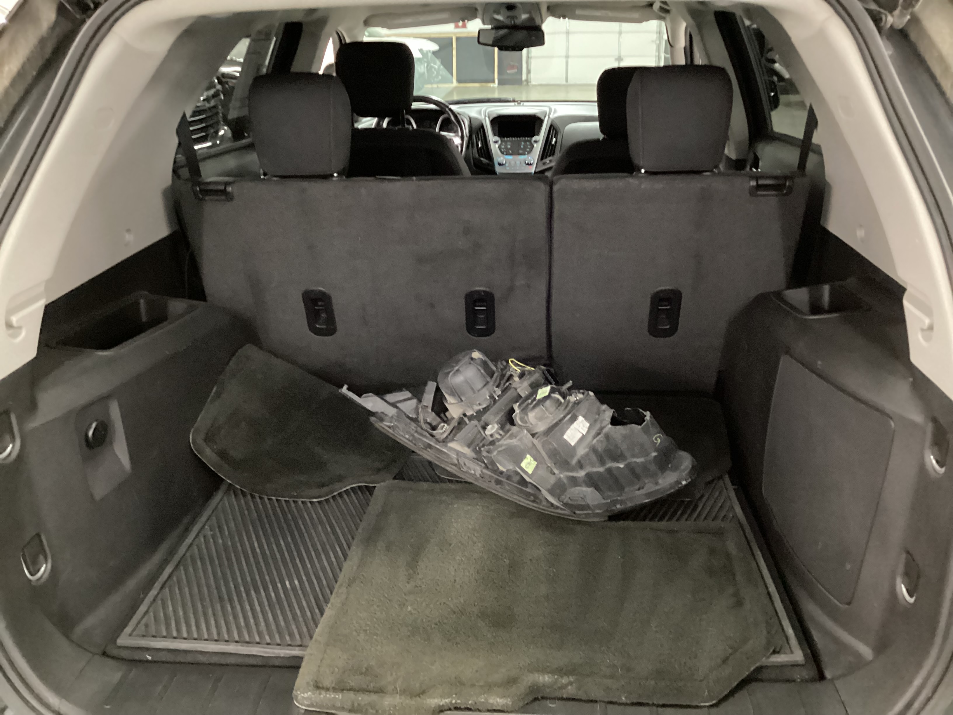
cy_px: 358
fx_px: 853
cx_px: 476
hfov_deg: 58.4
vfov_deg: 45.4
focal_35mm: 31
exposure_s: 1/15
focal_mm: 3.3
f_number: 2.4
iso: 800
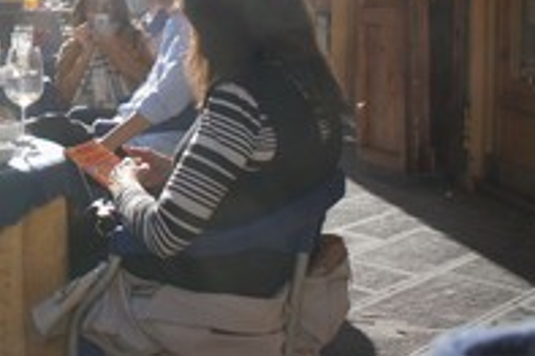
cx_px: -71
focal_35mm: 63
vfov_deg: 20.3
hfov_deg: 28.6
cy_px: -54
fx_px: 935
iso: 200
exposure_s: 1/250
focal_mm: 18
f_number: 7.1
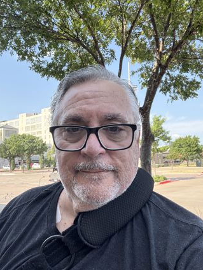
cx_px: 101
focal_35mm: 31
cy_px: 139
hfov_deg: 45.4
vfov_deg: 58.4
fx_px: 243
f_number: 1.9
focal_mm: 2.69
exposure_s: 1/243
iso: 50
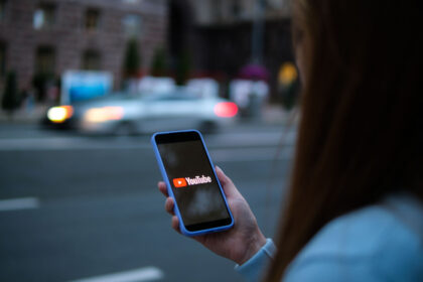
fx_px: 529
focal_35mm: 45
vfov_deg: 29.9
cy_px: 141
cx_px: 212
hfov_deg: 43.6
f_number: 1.4
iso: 160
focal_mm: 30
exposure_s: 1/40
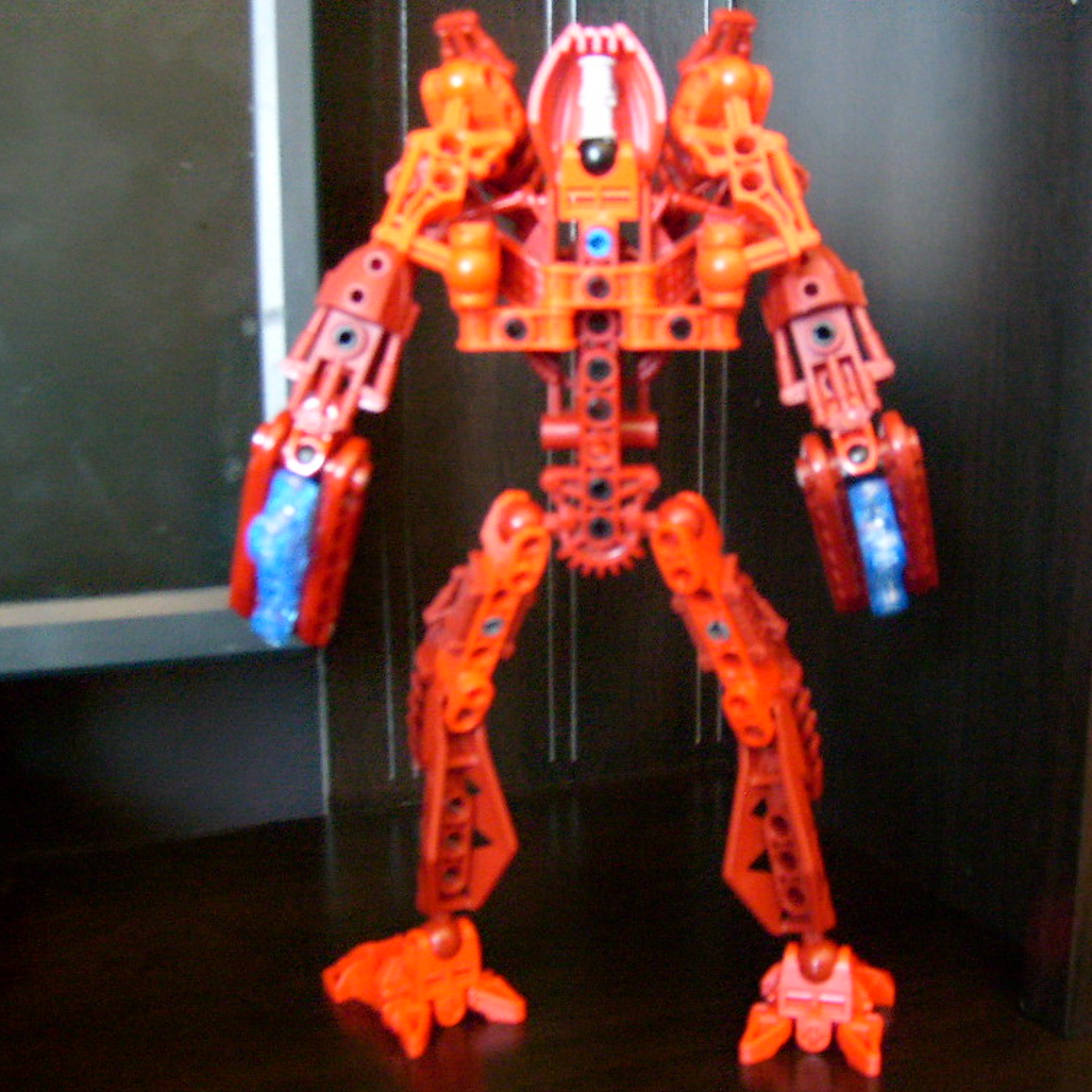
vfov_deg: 40.0
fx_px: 1499
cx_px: 663
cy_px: 543
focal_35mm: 42
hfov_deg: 39.8
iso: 200
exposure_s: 1/6
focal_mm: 5.8
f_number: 2.8
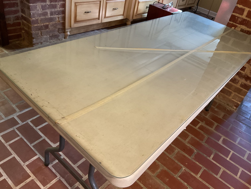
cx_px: 126
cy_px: 94
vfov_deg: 48.2
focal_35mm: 29
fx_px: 210
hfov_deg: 61.7
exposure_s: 1/40
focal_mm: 3
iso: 200
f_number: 1.8
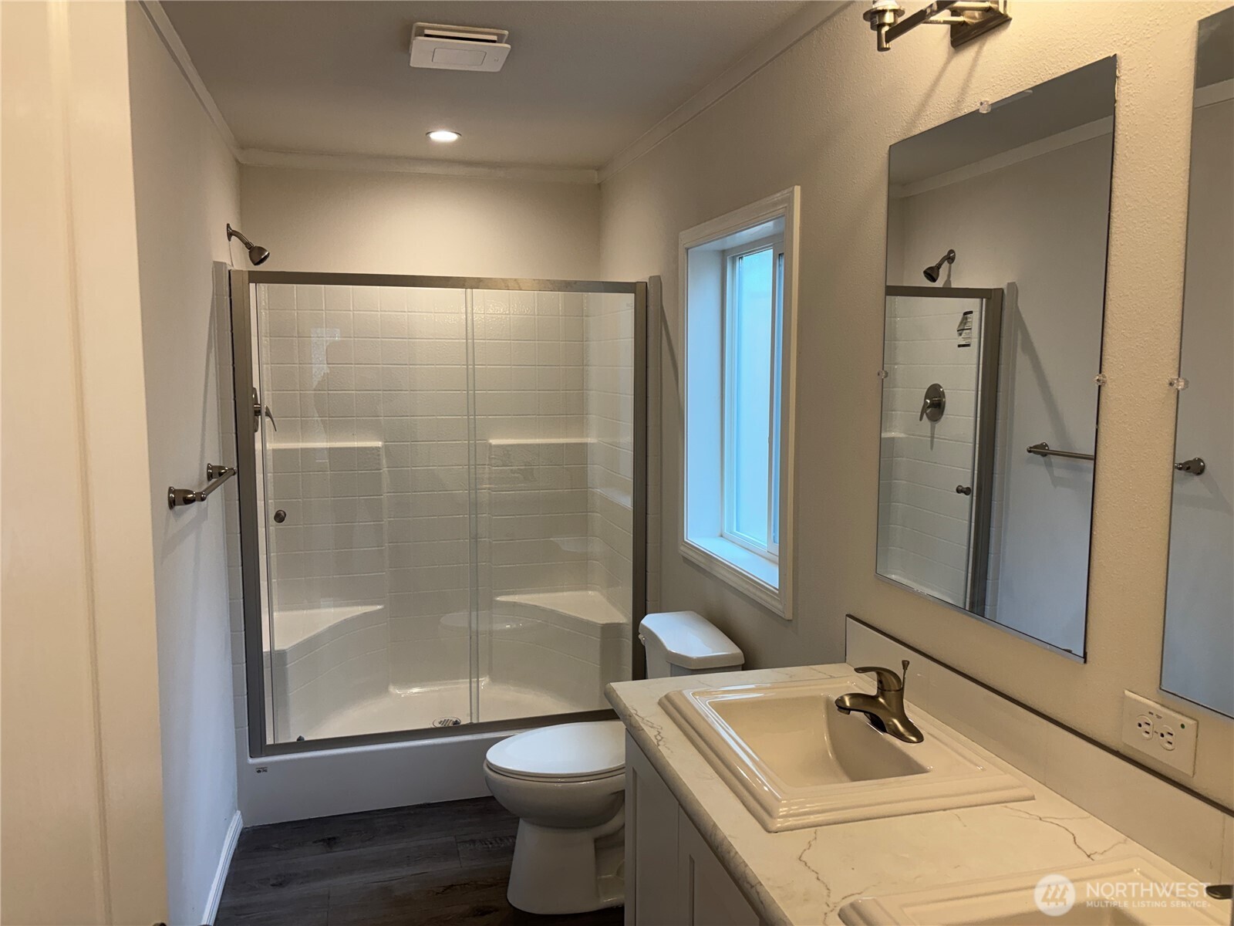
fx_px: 927
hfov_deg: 67.3
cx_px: 617
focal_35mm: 26
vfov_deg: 53.1
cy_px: 463
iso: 80
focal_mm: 5.96
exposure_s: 1/120
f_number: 1.6
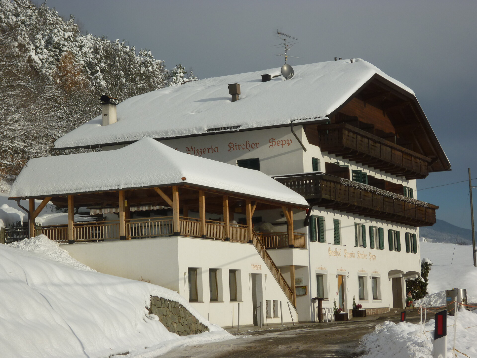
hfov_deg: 22.8
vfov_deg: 17.2
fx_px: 1185
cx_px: 238
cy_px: 179
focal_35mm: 86
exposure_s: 1/800
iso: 80
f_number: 5.7
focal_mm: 15.3
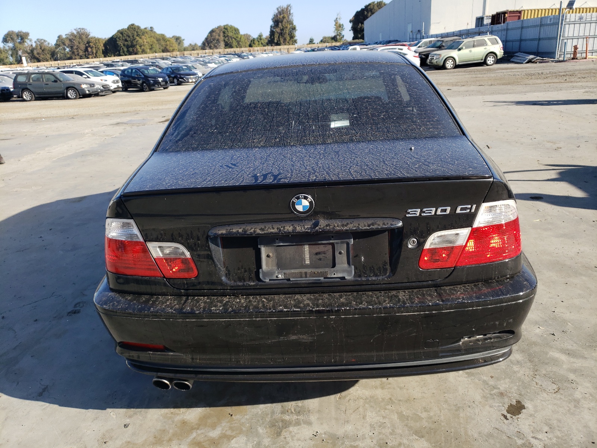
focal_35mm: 26
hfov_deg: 67.3
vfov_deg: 53.1
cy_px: 224
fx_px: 448
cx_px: 298
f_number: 1.5
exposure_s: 1/1429
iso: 50
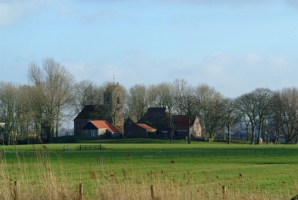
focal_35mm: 203
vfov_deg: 6.8
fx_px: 1682
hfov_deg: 10.1
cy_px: 100
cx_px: 149
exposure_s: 1/250
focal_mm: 135
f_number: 13
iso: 400
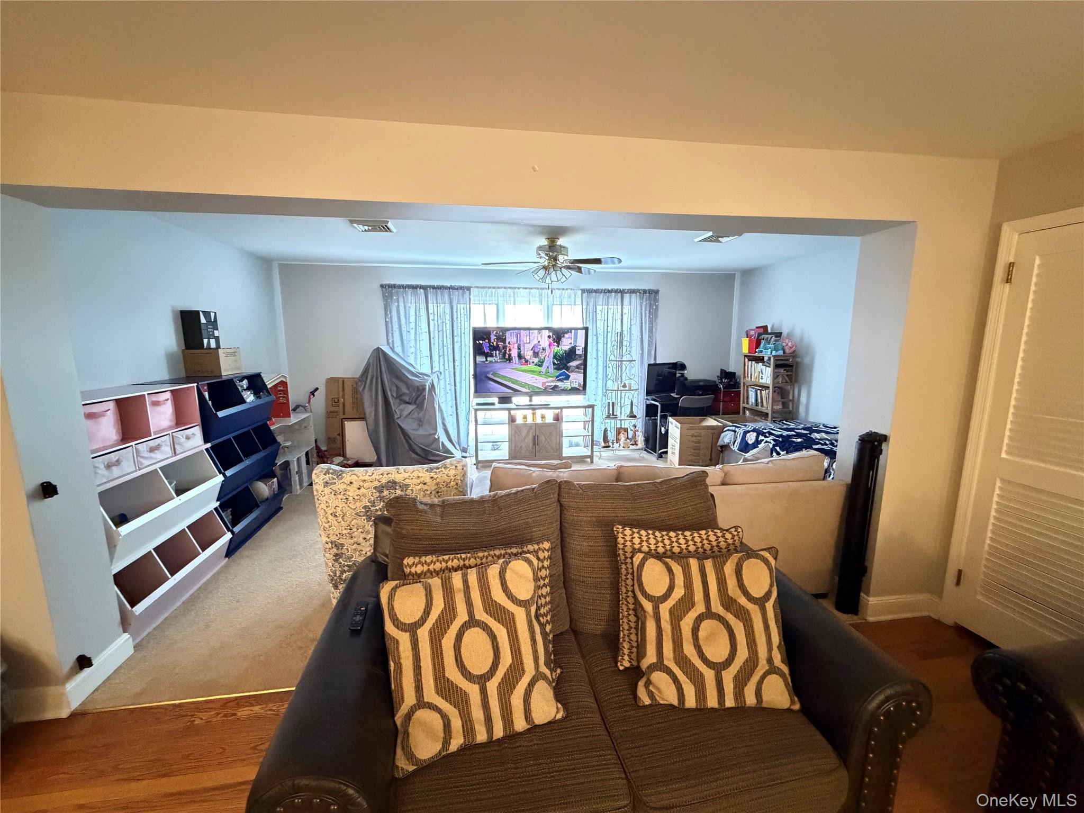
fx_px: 438
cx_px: 542
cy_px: 406
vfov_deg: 85.7
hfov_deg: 102.1
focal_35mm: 14
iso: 1250
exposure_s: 1/40
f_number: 2.2
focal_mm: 2.22
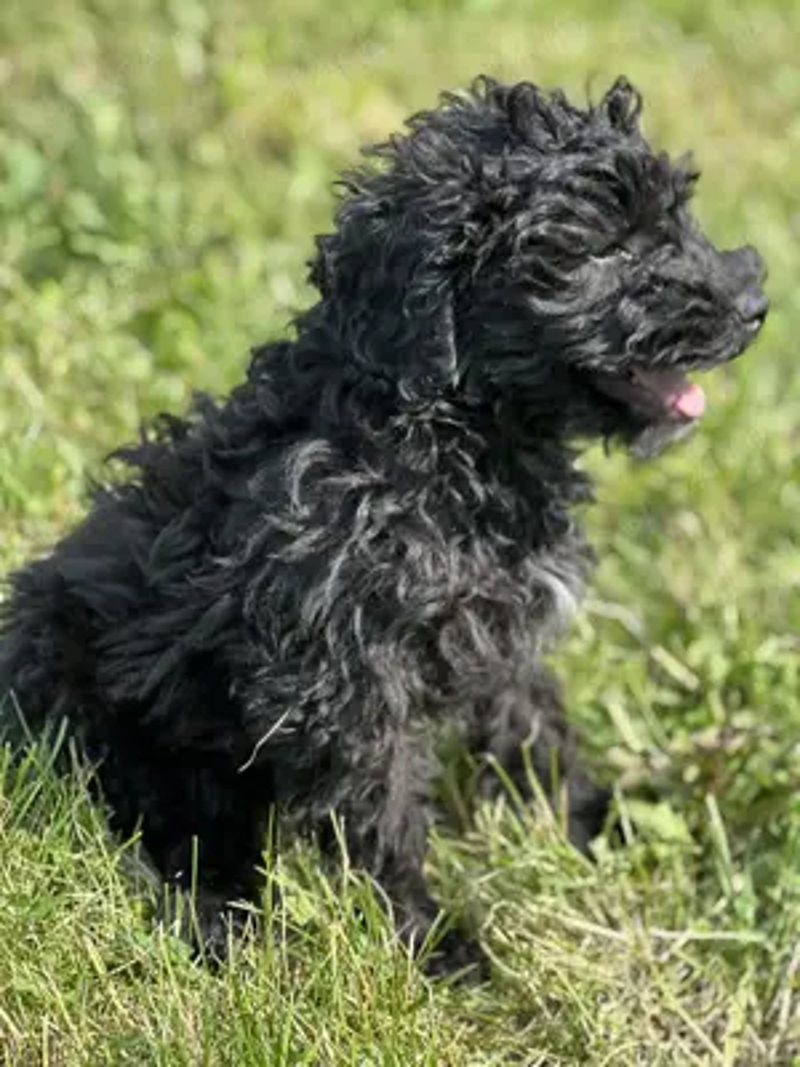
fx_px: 2373
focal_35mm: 77
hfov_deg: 19.1
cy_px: 534
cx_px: 400
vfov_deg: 25.3
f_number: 2.8
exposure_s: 1/121
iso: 25
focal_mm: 9
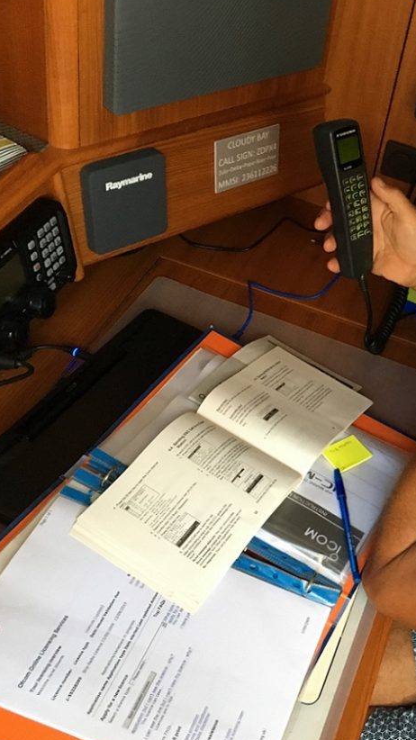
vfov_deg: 45.5
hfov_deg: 25.1
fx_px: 883
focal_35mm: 45
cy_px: 383
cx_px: 423
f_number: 2.2
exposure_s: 1/30
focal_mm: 4.15
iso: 200
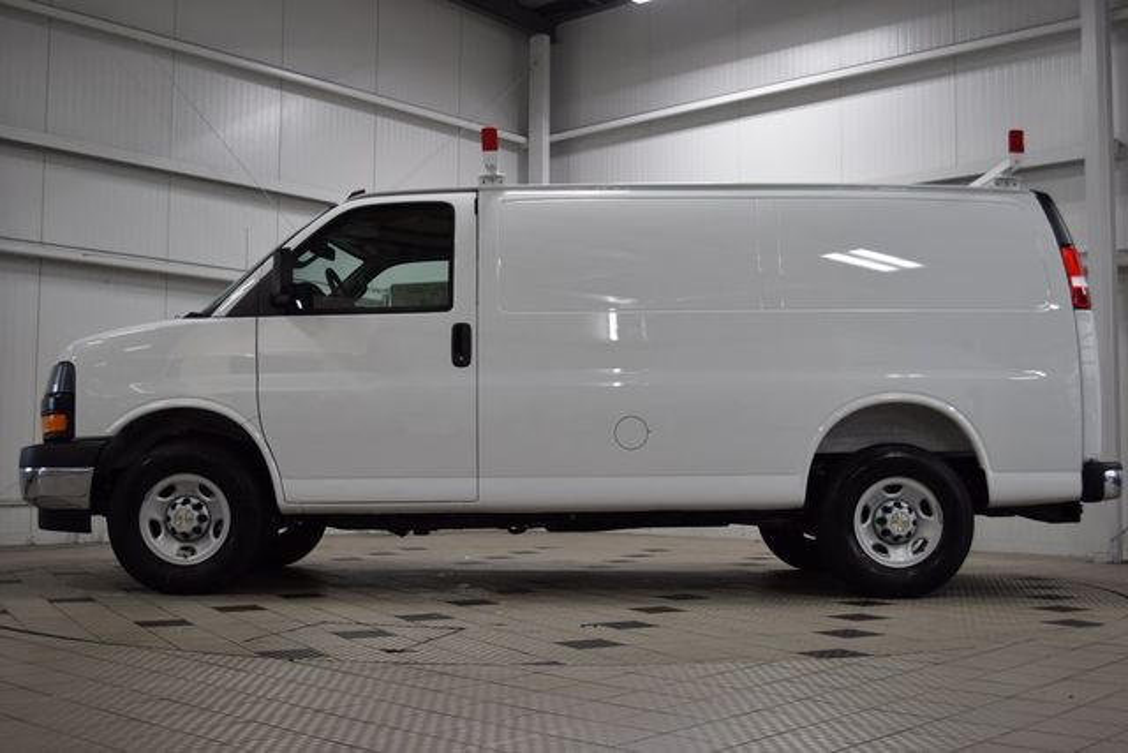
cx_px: 564
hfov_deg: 49.5
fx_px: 1222
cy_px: 376
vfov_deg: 34.2
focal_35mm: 39
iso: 400
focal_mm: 26
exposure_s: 1/80
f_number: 4.2
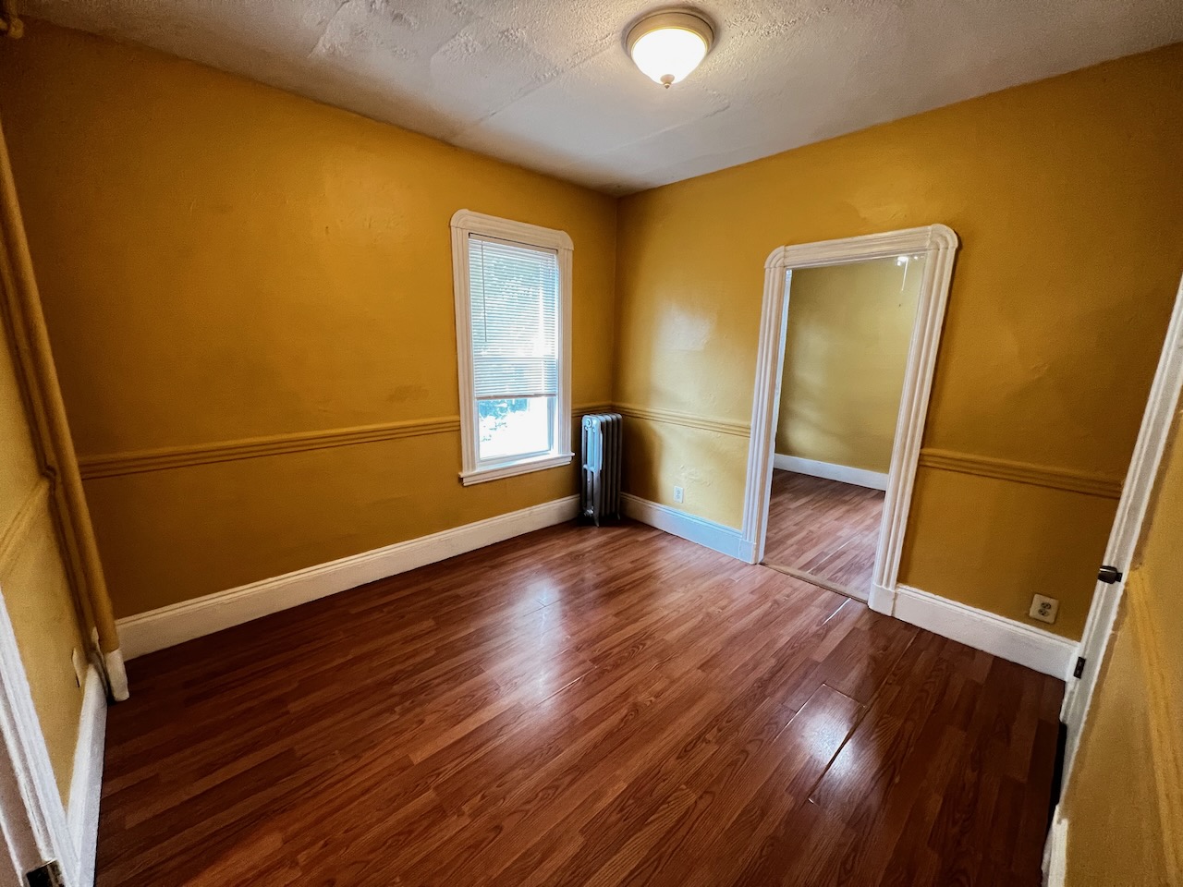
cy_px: 444
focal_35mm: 13
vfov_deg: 89.9
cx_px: 592
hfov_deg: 106.2
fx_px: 444
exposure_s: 1/60
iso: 400
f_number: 1.8
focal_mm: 1.57
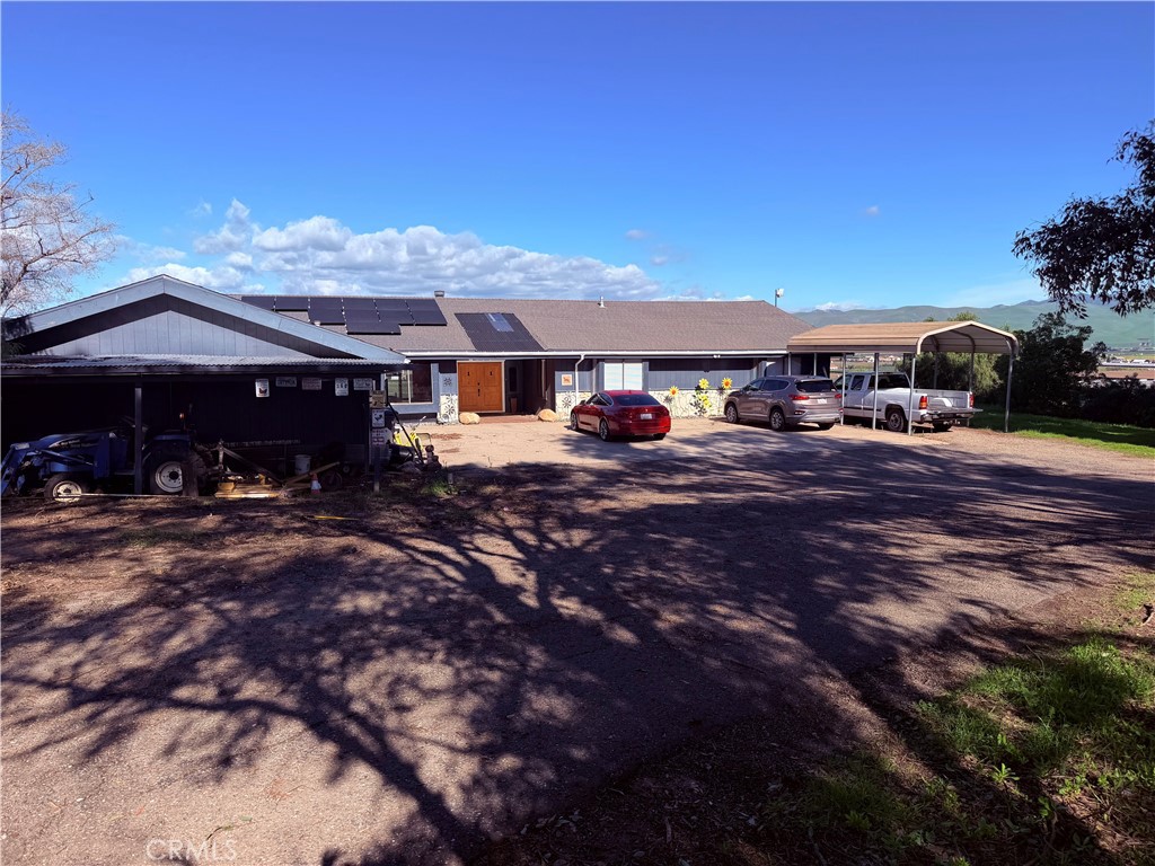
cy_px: 433
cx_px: 578
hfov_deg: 71.6
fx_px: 801
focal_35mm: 24
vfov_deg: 56.8
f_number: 1.78
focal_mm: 6.76
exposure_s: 1/4405
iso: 80
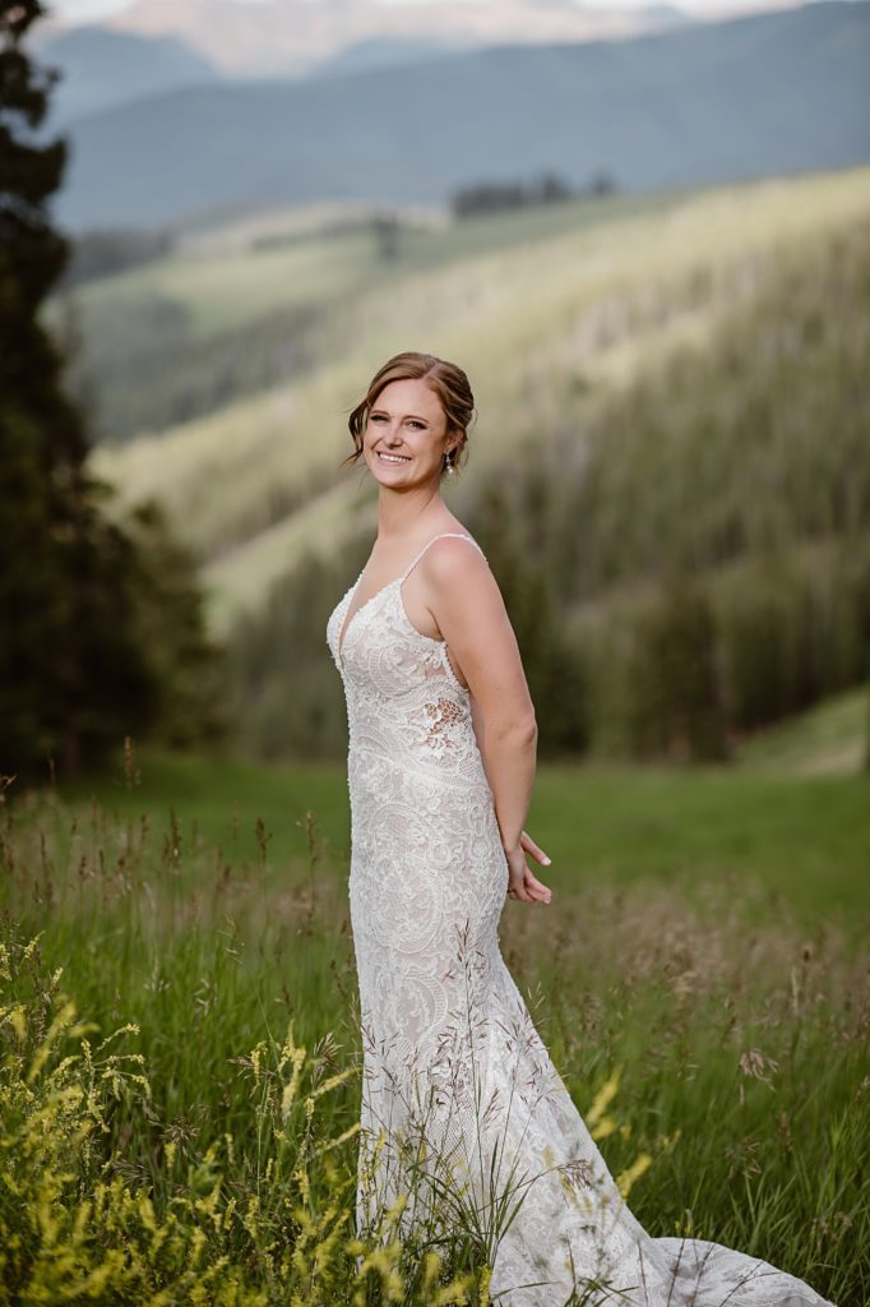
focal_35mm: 85
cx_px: 435
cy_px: 654
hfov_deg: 16.1
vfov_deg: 23.9
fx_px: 3083
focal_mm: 85
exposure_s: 1/1000
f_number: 2
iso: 200
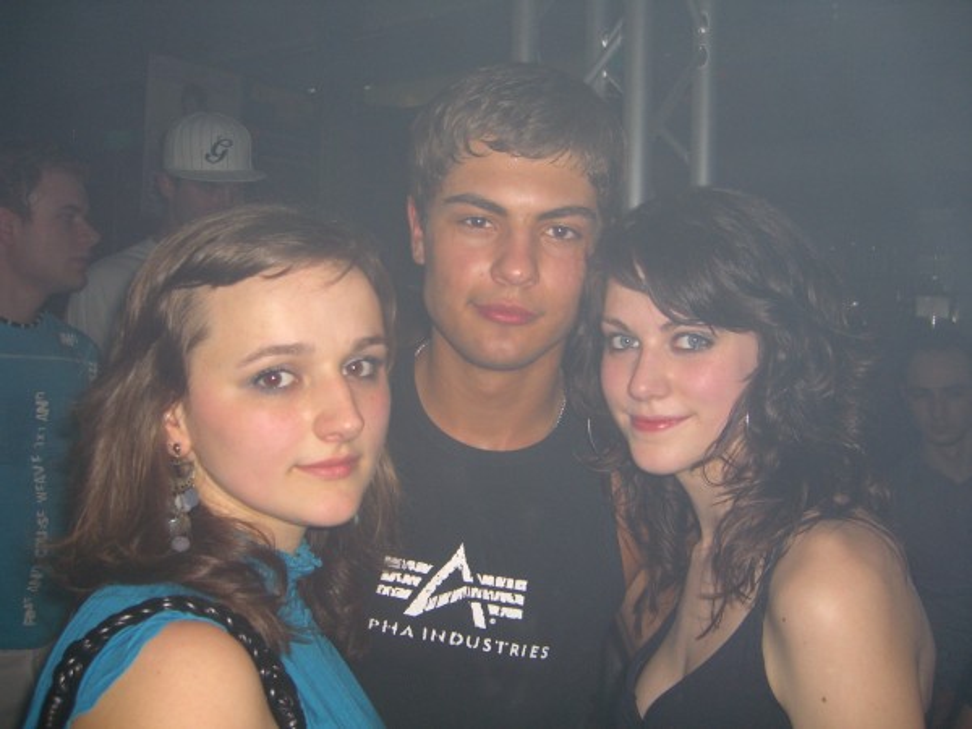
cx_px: 486
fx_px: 1067
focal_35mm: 38
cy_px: 364
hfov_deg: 49.0
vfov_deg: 37.7
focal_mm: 7.9
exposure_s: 1/60
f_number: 2.8
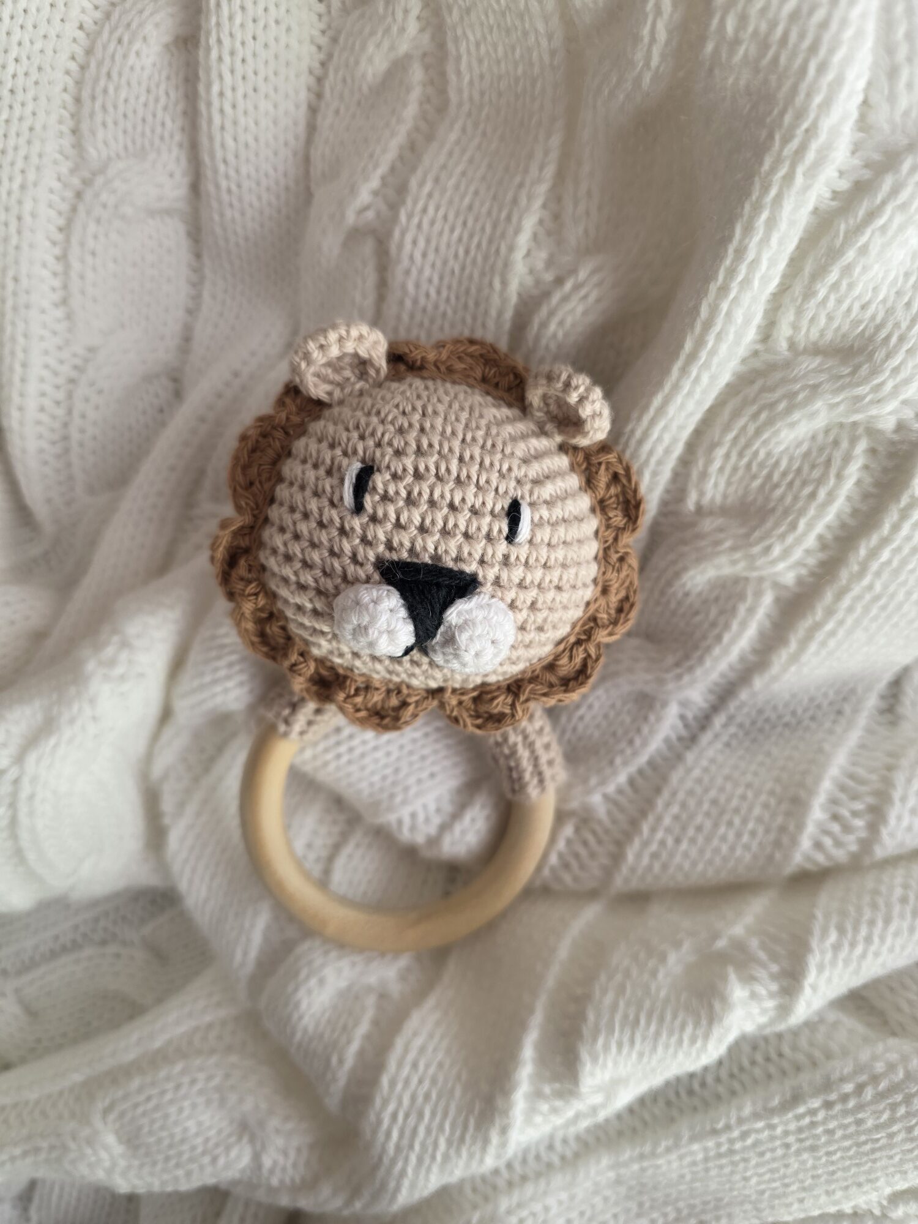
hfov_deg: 58.9
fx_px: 813
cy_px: 612
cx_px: 459
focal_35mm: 23
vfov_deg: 73.9
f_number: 1.7
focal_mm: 6.3
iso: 100
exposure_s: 1/51
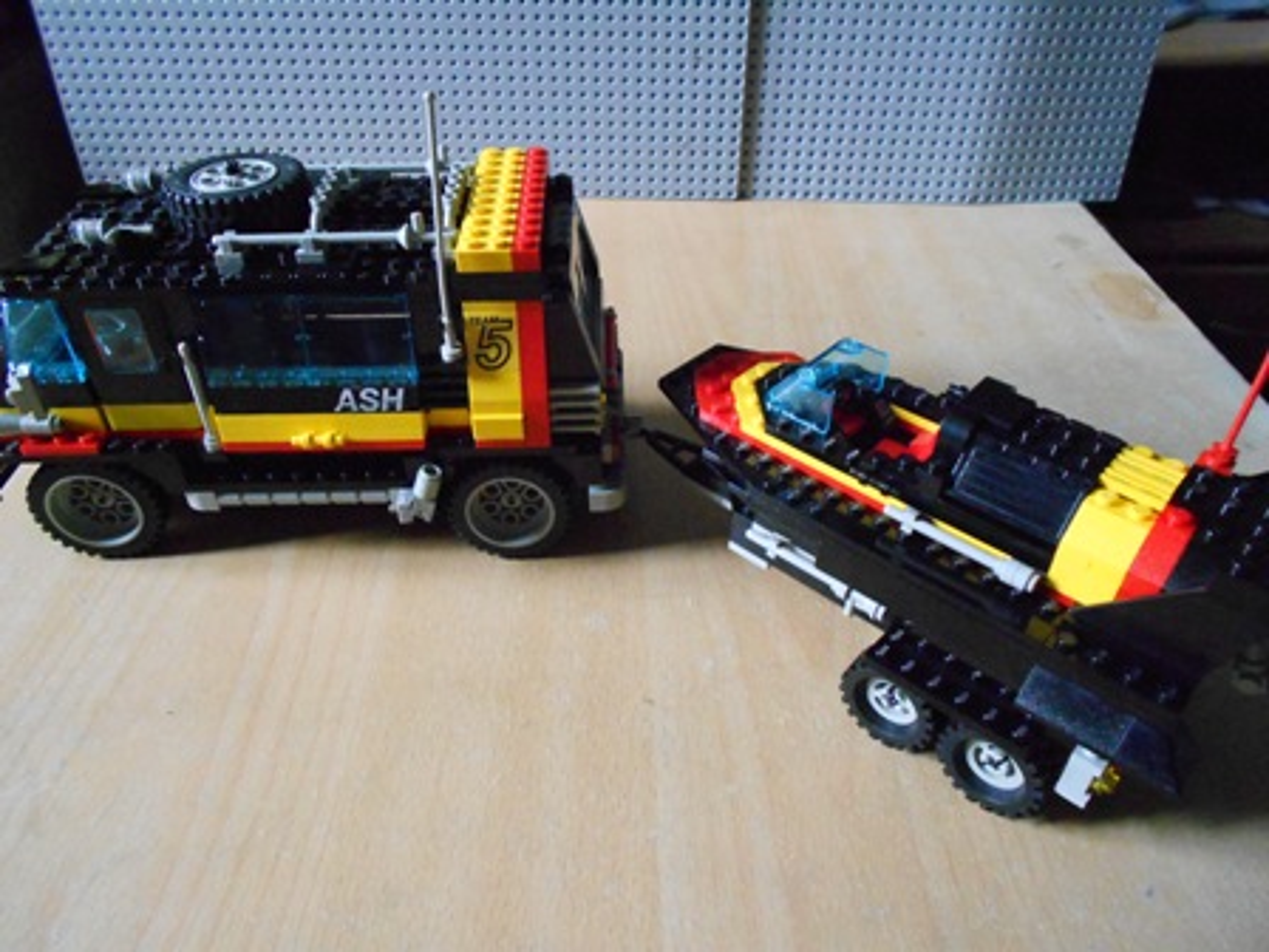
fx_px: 953
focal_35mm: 26
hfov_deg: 67.3
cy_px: 476
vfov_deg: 53.1
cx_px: 634
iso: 800
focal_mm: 4.6
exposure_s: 1/50
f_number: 3.2
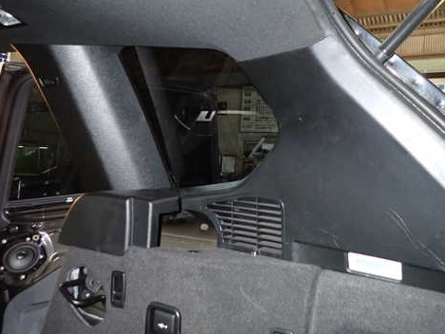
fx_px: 411
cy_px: 152
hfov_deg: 56.3
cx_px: 271
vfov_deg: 44.1
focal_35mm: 32
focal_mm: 4.5
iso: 320
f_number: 2
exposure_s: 1/30
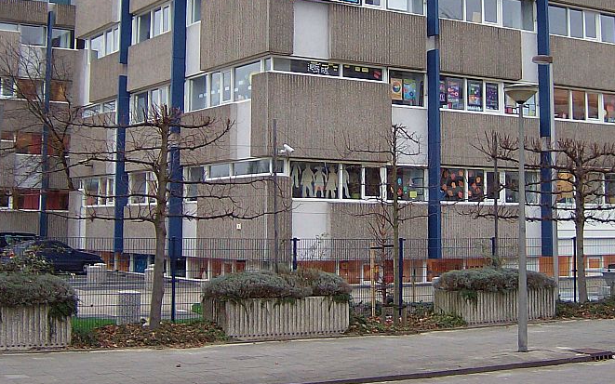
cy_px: 77
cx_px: 349
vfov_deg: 21.7
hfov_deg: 34.5
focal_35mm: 59
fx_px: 989
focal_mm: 6
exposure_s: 1/124
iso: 100
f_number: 2.8
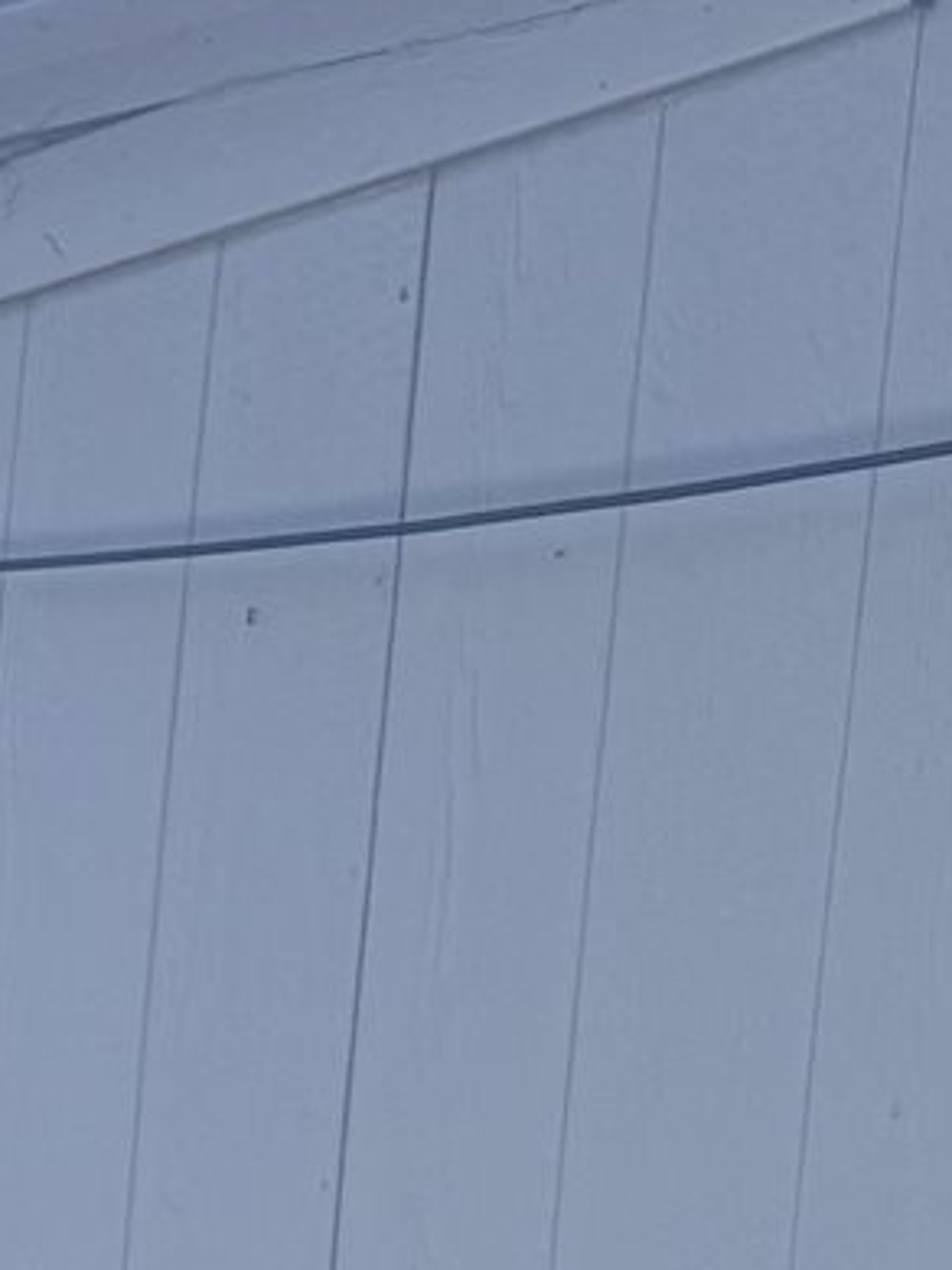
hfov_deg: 9.9
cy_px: 3255
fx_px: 5204
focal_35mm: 142
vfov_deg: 11.1
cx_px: -740
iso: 80
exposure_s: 1/812
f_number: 1.78
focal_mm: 6.76
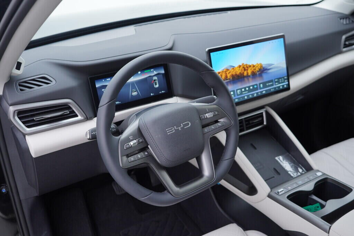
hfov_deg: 53.1
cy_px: 118
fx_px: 354
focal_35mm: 36
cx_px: 177
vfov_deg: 36.9
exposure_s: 1/40
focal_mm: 24
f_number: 2.8
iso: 125
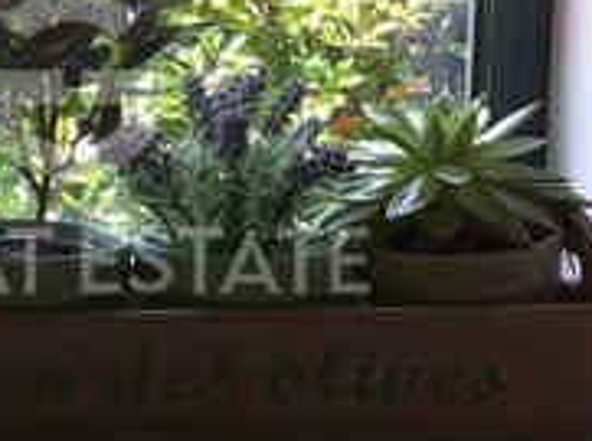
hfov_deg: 27.0
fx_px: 1195
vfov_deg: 20.8
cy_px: 140
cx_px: 77
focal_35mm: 70
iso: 125
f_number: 2.8
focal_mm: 3.85
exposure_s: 1/100
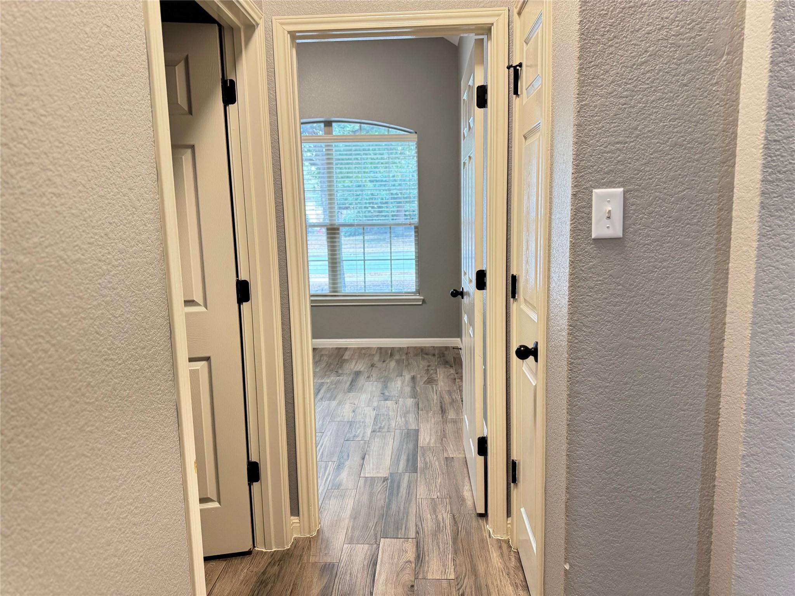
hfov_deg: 71.6
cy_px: 298
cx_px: 398
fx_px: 551
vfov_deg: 56.8
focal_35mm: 24
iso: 320
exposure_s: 1/60
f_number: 1.78
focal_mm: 6.76
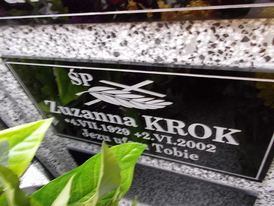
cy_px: 103
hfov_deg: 67.3
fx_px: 206
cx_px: 137
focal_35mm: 26
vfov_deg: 53.1
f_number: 3.2
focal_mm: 4.6
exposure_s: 1/25
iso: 200
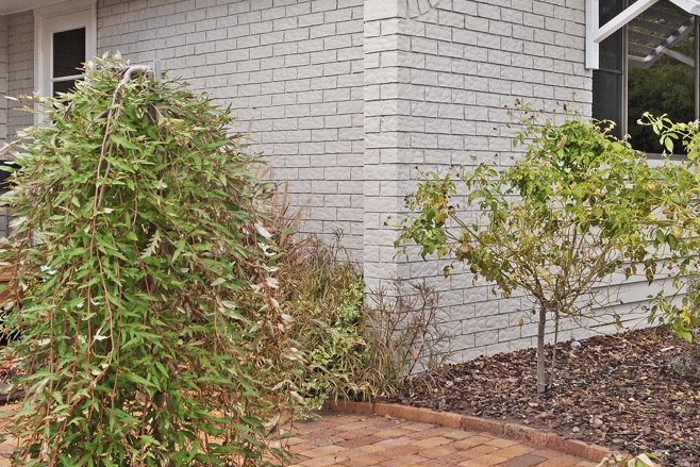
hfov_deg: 37.9
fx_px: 1011
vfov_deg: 26.0
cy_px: 186
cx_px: 253
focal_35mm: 52
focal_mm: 19
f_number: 11
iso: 200
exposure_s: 1/40
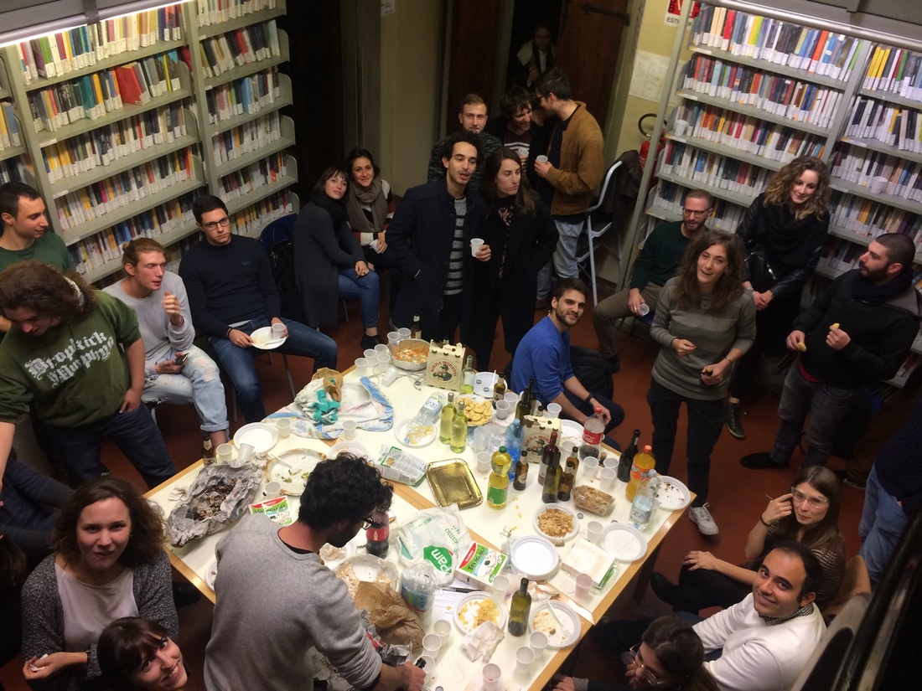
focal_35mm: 29
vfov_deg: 48.2
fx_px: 772
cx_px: 461
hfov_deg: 61.7
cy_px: 346
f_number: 2.2
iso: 80
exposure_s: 1/33
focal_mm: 4.15
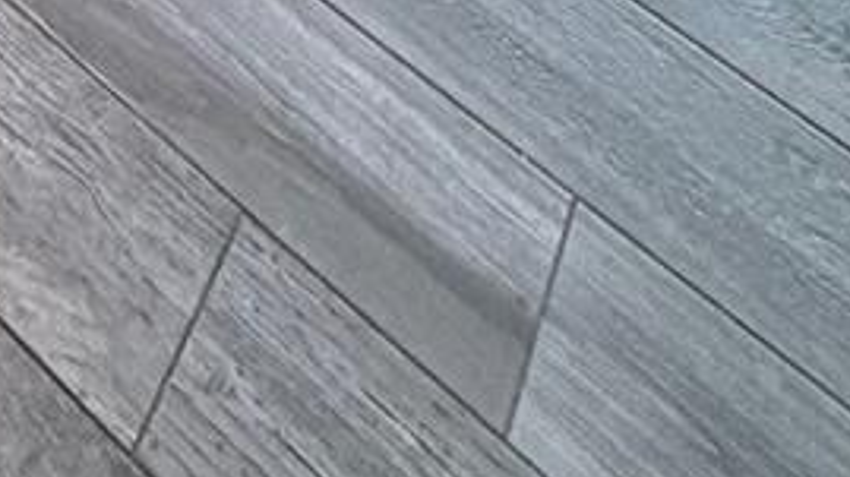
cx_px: 63
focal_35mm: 68
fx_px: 1532
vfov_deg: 8.3
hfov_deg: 29.5
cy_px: -1403
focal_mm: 2.22
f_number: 2.2
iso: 250
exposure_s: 1/120
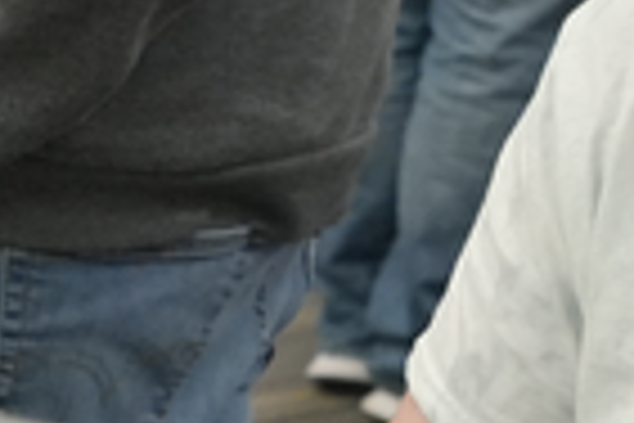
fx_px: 5737
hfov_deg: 6.0
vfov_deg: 4.2
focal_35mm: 326
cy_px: -477
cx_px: 1614
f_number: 4
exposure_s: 1/160
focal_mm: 31.8
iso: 1600
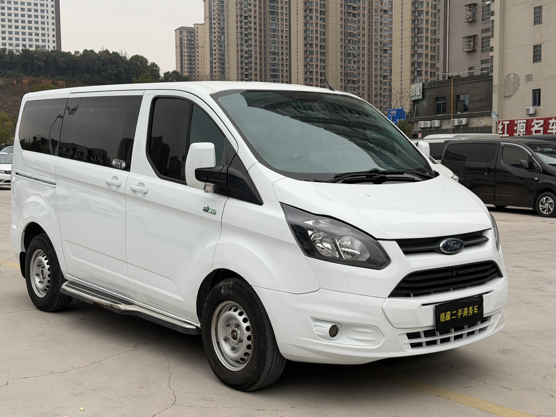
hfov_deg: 38.9
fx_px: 787
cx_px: 274
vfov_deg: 29.7
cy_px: 209
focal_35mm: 49
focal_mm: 6.76
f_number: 1.78
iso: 64
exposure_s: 1/837
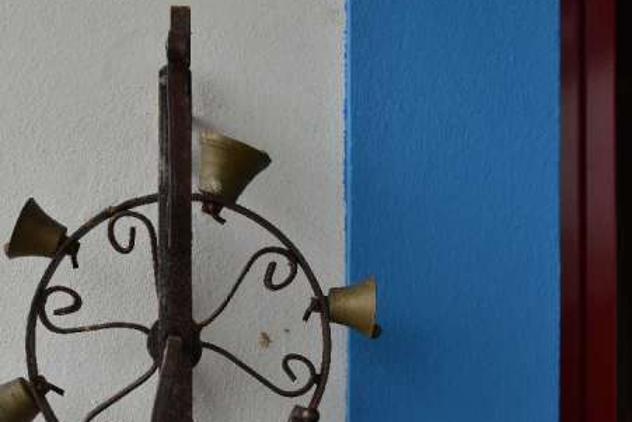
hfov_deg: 35.9
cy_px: 311
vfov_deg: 24.4
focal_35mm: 55
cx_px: 213
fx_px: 966
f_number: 8
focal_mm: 31
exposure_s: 1/125
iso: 125
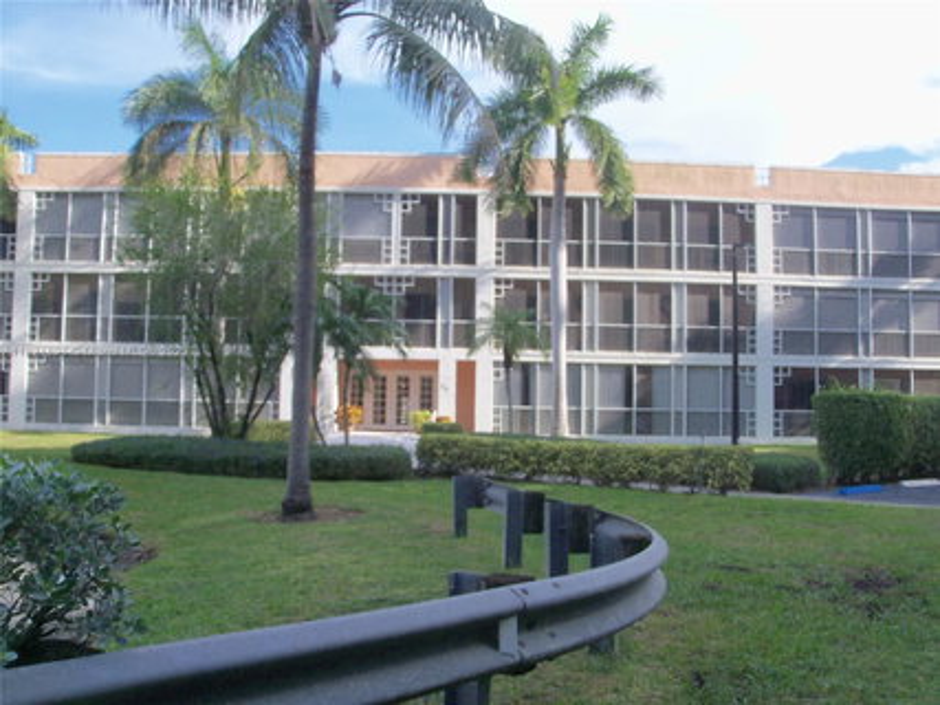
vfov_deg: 40.7
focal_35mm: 35
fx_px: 950
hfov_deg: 52.6
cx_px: 470
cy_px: 352
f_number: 3
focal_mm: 6.3
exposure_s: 1/400
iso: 160
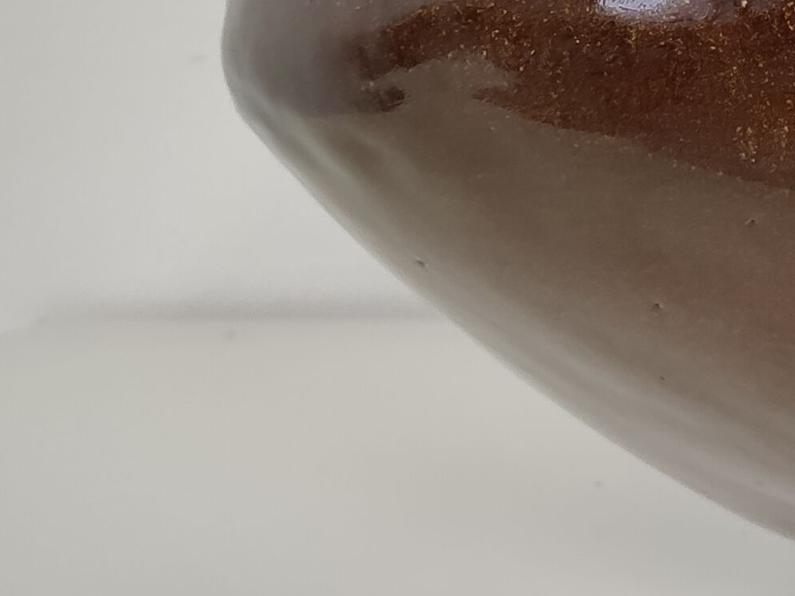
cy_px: -89
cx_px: 1527
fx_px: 2412
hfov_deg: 15.5
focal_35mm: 105
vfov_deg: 13.8
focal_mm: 4.75
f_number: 1.75
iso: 150
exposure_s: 1/100
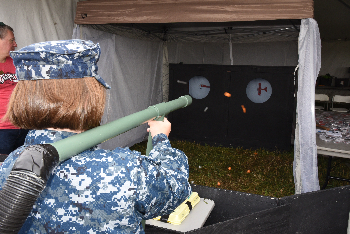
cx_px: 175
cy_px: 117
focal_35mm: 32
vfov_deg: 41.1
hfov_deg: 58.7
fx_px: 311
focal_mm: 32
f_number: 18
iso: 800
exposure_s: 1/30
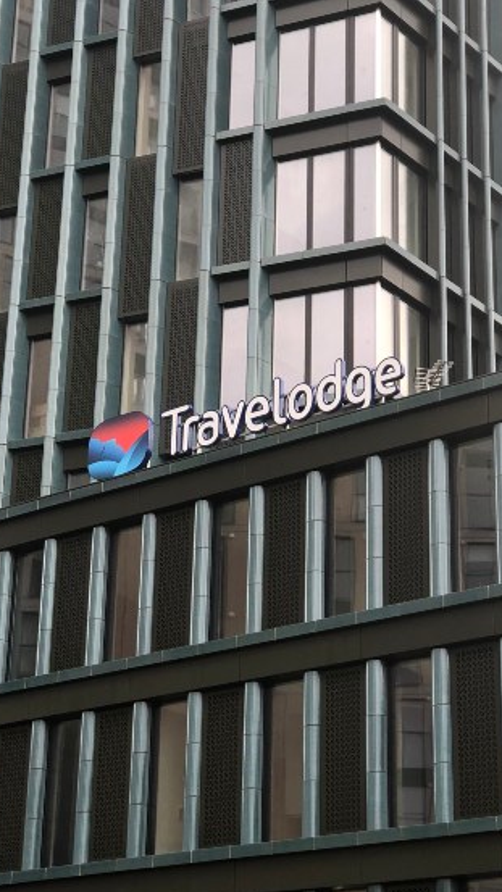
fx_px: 1941
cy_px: 431
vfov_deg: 25.9
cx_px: 157
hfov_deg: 14.7
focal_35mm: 82
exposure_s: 1/50
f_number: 2.4
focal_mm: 6
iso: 16
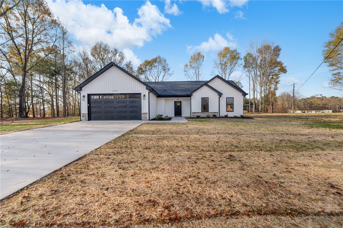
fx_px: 140
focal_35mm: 15
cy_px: 114
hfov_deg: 101.6
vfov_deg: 78.4
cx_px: 172
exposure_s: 1/200
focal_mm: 14.7
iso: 100
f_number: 6.3
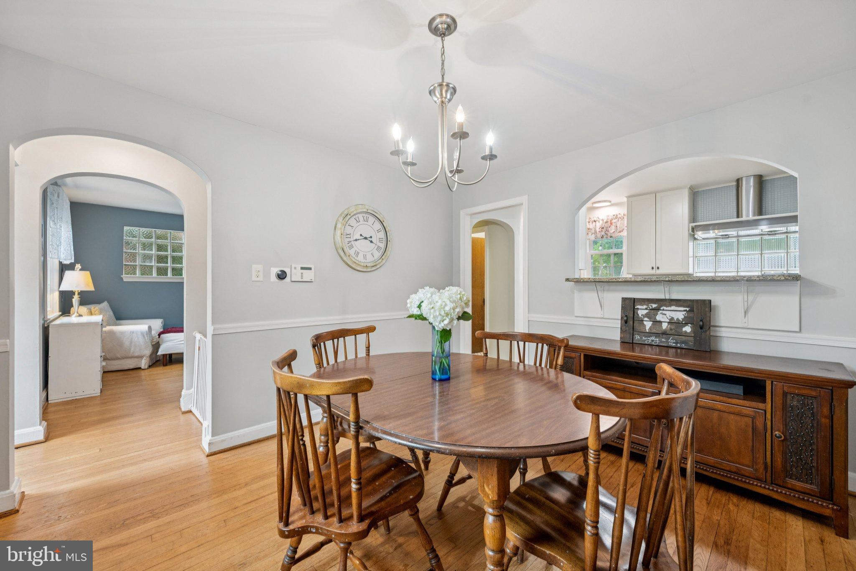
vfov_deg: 81.2
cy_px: 286
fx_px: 333
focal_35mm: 14
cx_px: 428
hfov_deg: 104.3
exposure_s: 1/10
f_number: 7.1
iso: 400
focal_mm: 14
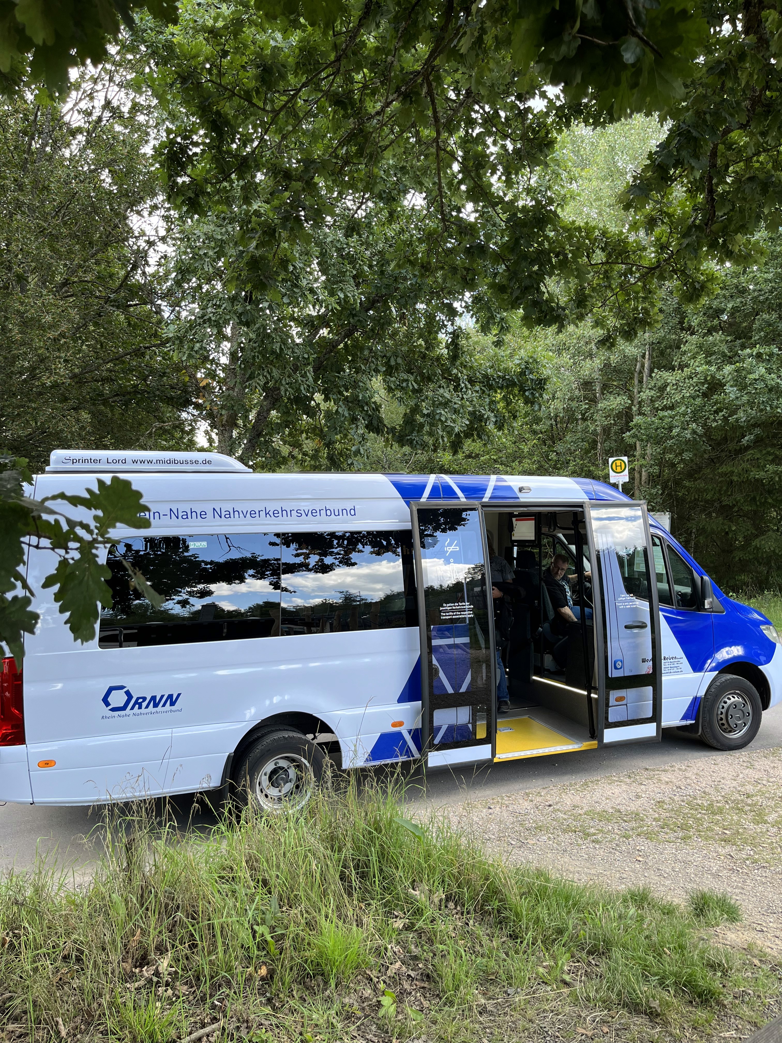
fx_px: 783
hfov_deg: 53.1
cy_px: 522
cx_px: 391
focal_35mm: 26
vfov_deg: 67.3
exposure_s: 1/134
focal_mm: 5.1
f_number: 1.6
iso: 32
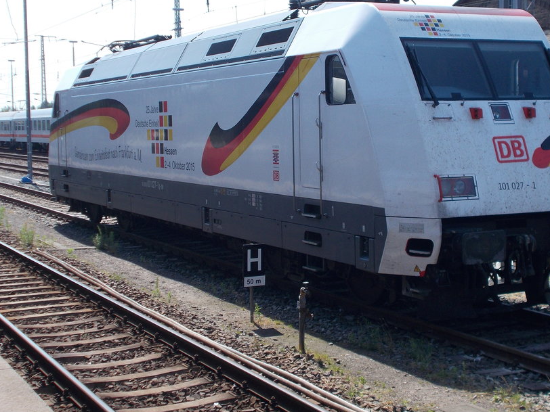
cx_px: 325
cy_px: 182
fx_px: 1033
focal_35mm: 65
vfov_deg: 22.6
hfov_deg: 29.8
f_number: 10.6
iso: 80
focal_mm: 7.9
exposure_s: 1/80
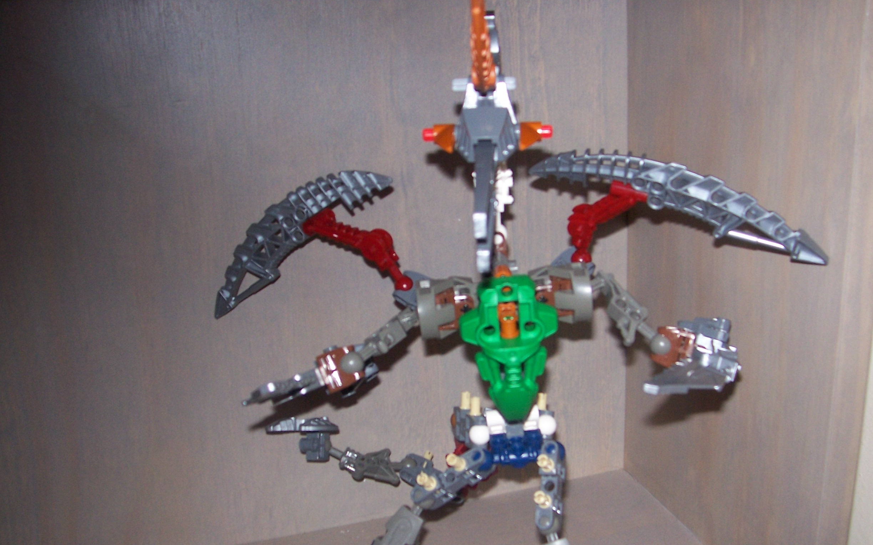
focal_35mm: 38
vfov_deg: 33.5
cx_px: 443
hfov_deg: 51.5
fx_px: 904
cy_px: 326
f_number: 2.7
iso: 125
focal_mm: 5.6
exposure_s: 1/60
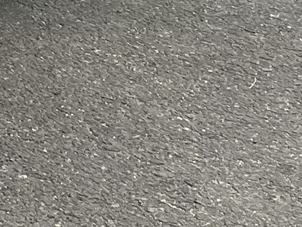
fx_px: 1676
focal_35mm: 192
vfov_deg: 7.4
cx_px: -624
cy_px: -262
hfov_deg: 8.5
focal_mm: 5.1
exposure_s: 1/913
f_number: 1.6
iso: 50
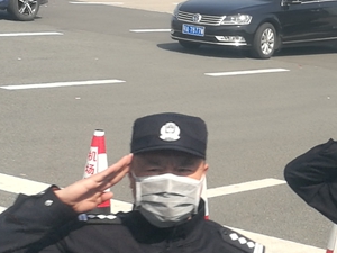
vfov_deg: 9.9
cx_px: 316
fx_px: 1460
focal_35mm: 150
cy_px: 132
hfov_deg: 13.0
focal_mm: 4.5
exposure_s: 1/596
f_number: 2.2
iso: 50
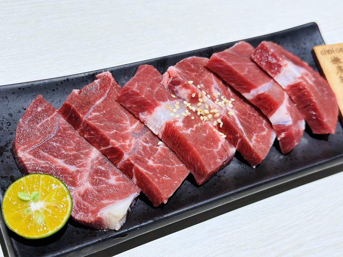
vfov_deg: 30.3
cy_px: 128
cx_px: 172
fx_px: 476
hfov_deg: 39.7
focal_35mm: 48
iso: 100
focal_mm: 6.86
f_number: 1.78
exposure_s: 1/120
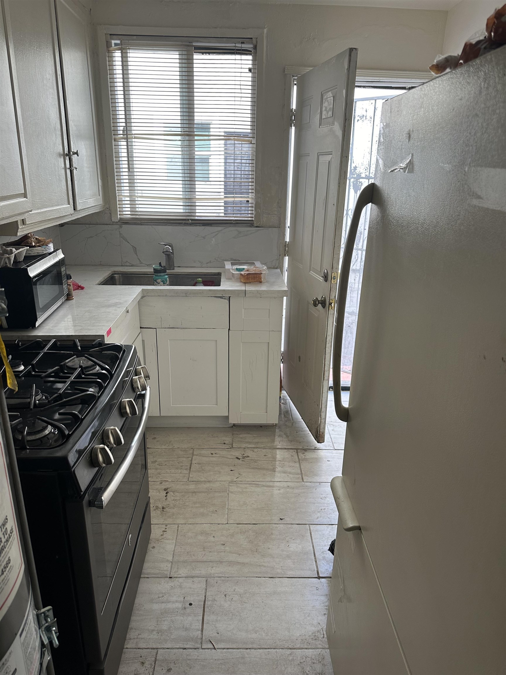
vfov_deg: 71.6
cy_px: 338
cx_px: 253
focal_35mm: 24
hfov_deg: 56.8
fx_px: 468
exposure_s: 1/121
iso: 125
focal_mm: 6.86
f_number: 1.78
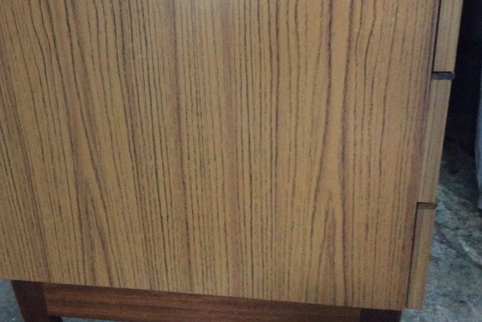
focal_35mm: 44
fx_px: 589
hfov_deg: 44.2
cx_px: 188
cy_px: 100
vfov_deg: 30.2
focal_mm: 3.3
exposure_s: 1/17
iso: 400
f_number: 2.4
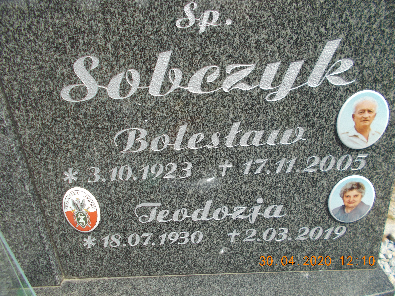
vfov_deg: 53.1
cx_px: 198
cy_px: 148
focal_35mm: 26
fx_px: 297
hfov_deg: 67.3
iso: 80
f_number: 8
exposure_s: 1/125
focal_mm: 4.6
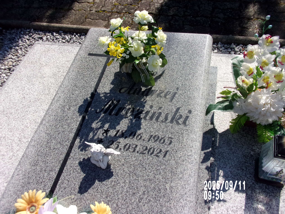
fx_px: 231
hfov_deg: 63.4
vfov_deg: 49.7
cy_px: 107
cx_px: 142
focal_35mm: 28
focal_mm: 5.1
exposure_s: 1/240
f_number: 10.8
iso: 200
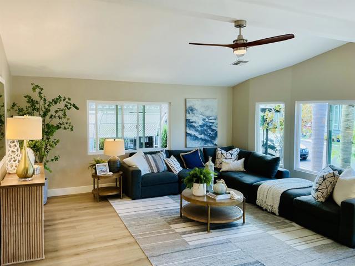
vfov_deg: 49.7
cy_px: 133
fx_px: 287
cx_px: 178
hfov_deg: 63.4
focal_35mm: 28
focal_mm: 3
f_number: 1.8
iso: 40
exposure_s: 1/120
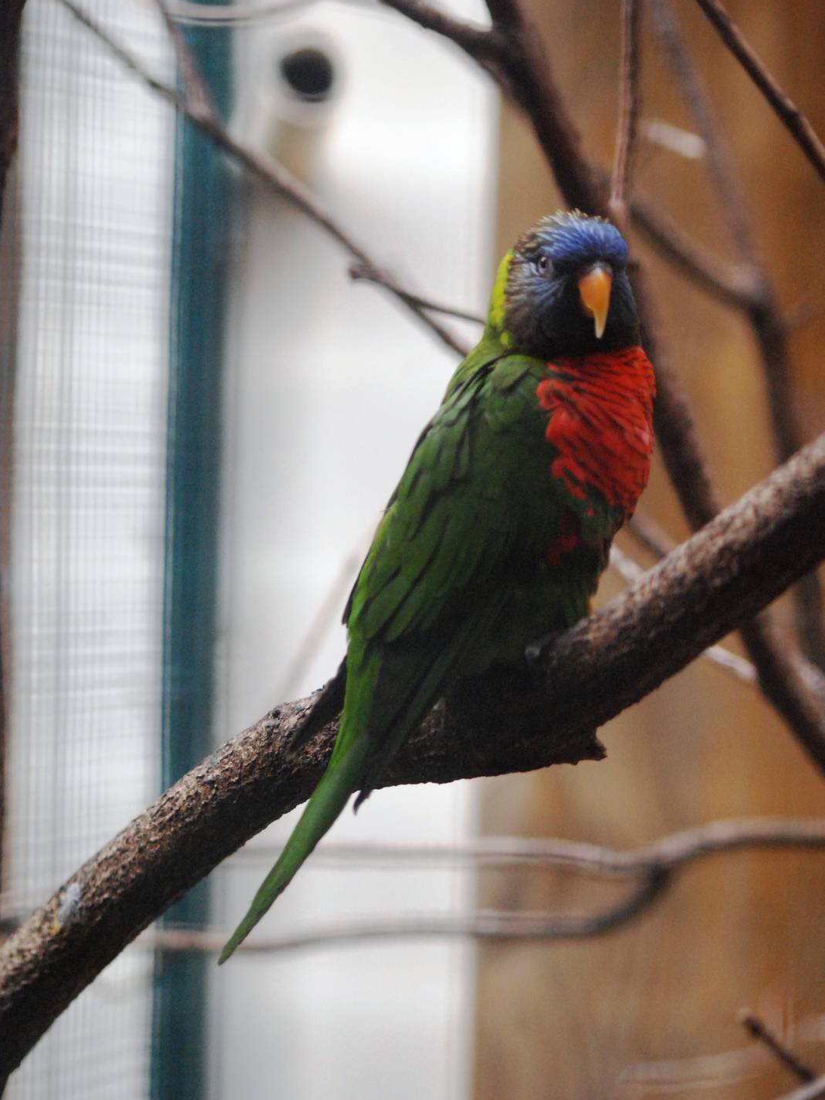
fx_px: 3623
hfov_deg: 13.0
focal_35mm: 114
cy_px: 591
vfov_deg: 17.3
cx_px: 414
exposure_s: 1/160
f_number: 4
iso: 1600
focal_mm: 70
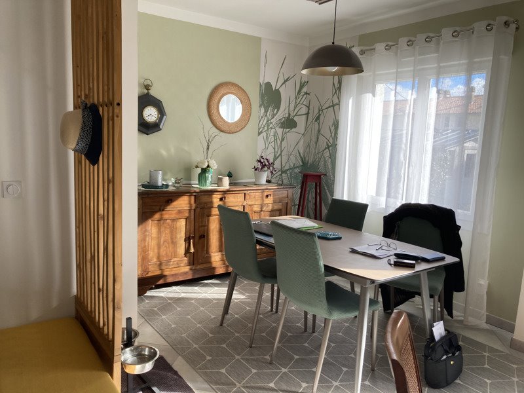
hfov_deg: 63.4
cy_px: 196
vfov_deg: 49.7
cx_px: 262
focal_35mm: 28
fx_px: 424
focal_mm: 3.99
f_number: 1.8
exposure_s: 1/148
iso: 20
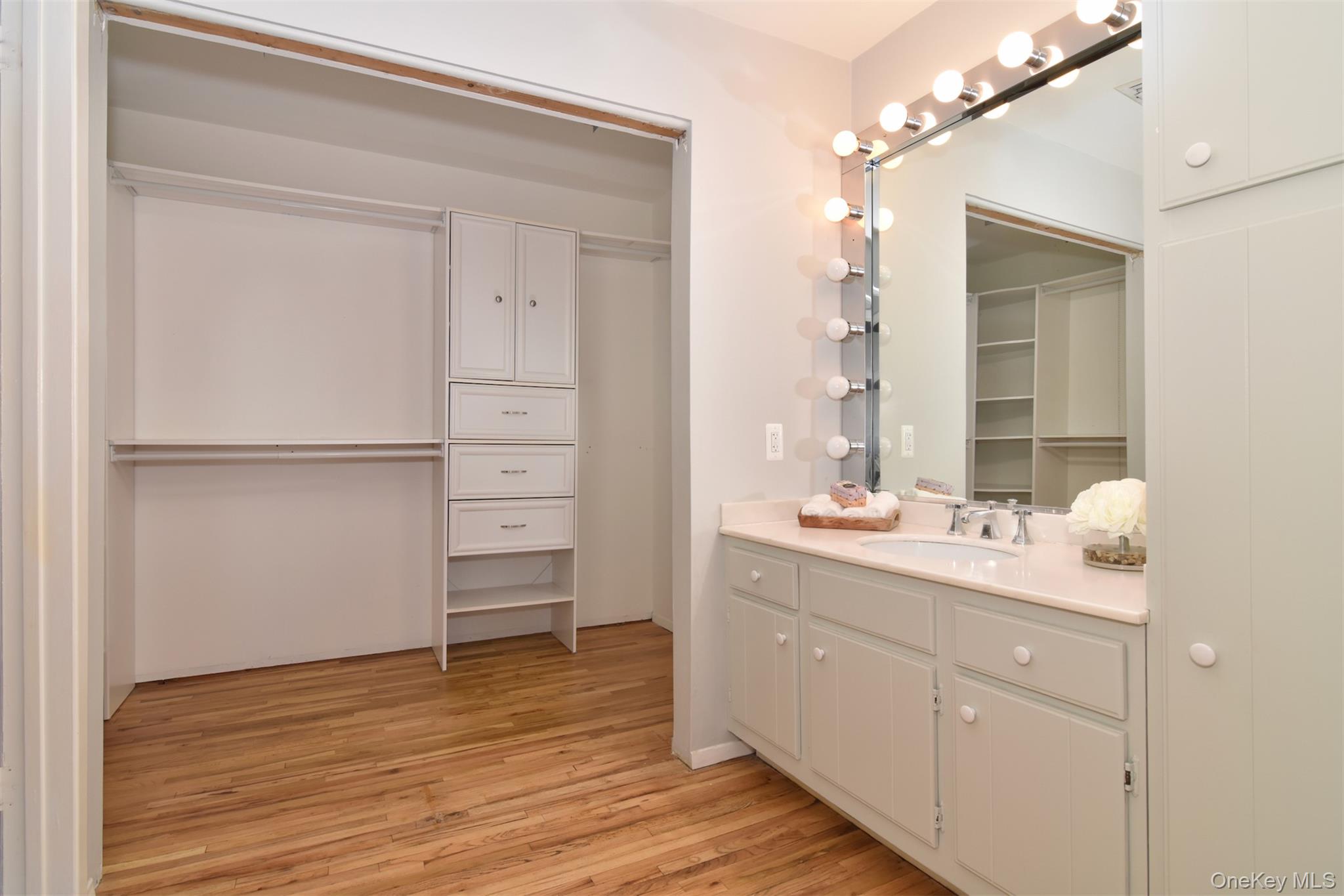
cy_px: 448
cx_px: 672
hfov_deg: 95.0
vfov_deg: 72.0
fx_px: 616
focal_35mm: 16
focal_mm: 11
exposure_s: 1/50
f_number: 8
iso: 640
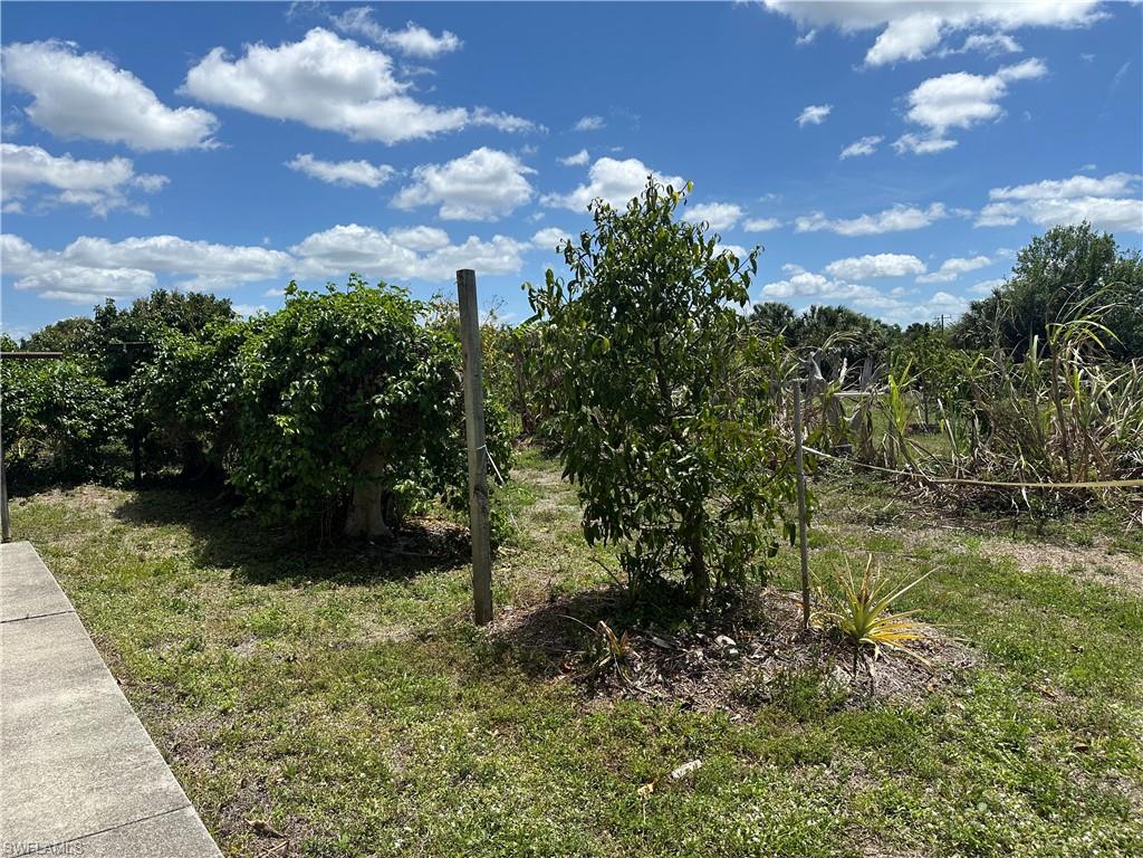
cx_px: 572
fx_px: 792
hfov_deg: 71.6
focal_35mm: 24
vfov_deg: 56.8
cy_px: 429
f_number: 1.78
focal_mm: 6.86
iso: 80
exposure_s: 1/5525
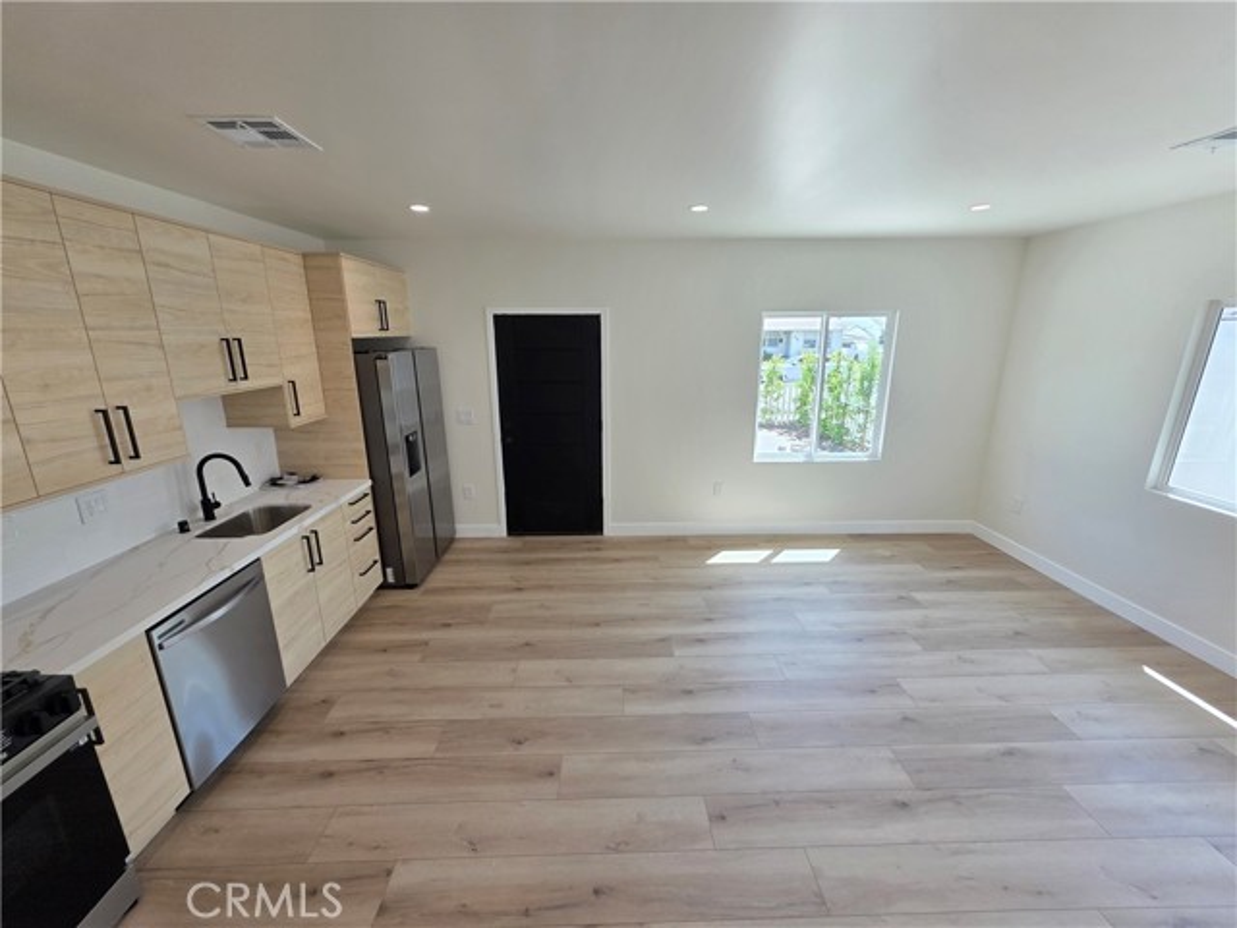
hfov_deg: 106.2
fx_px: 465
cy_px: 464
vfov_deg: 89.9
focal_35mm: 13
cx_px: 618
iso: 160
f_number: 1.9
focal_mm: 2.2
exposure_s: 1/359
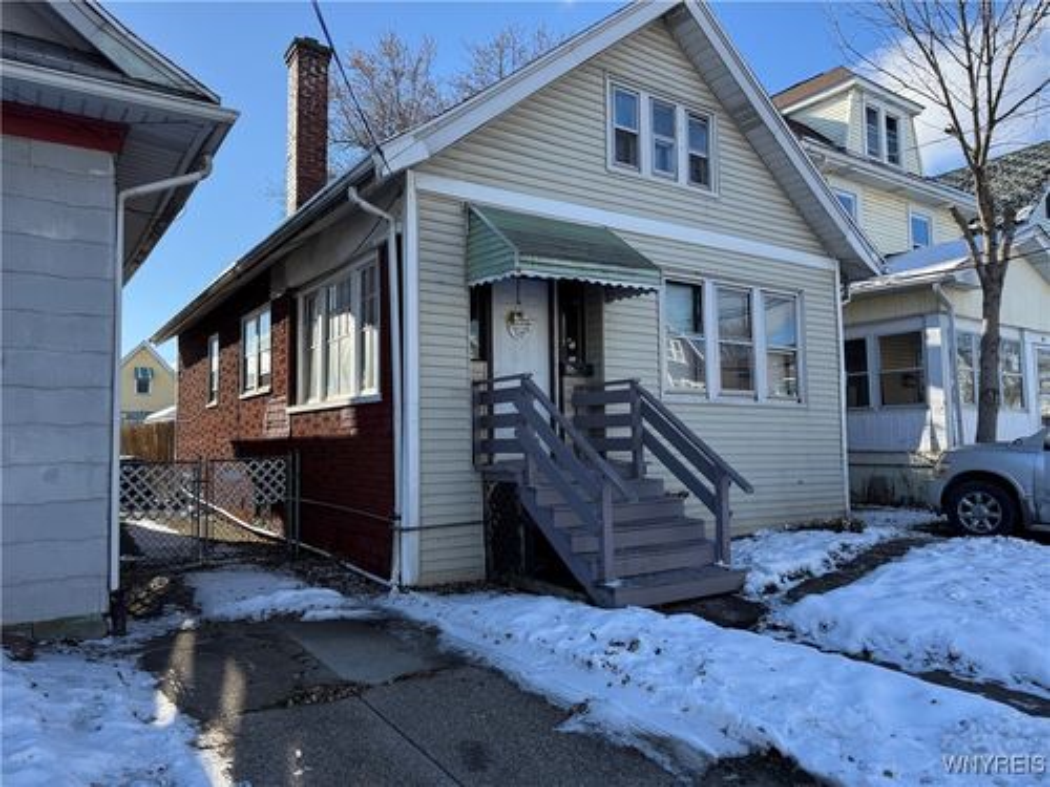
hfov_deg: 71.6
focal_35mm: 24
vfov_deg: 56.8
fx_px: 728
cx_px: 525
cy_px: 394
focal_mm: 6.76
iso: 100
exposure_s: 1/2525
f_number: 1.78
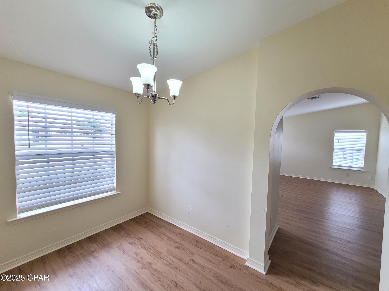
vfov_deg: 89.9
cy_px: 146
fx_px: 146
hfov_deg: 106.2
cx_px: 194
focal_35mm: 13
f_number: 2.2
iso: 125
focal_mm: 2.2
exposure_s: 1/60
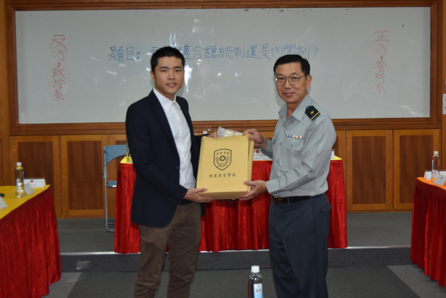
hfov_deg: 29.9
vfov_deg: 20.2
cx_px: 223
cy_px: 149
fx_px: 836
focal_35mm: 68
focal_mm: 45
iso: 560
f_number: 5.3
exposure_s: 1/60
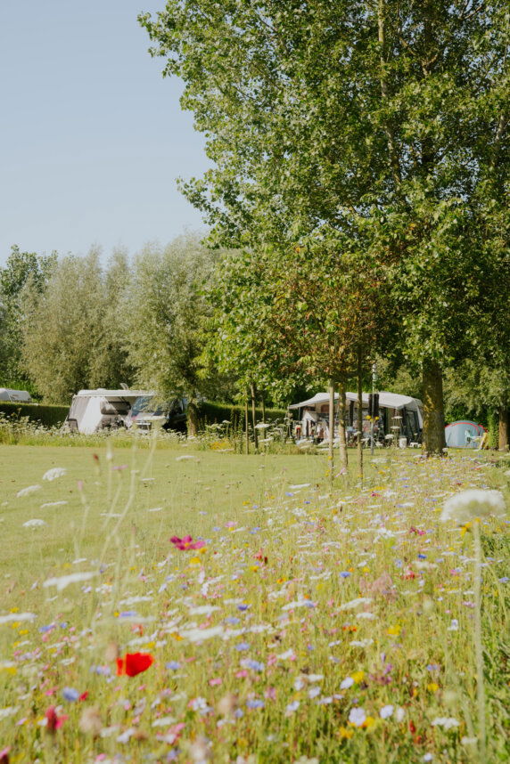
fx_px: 1067
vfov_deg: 39.5
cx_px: 255
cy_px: 382
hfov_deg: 26.9
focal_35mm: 50
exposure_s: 1/250
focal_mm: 50.2
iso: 100
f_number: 7.1
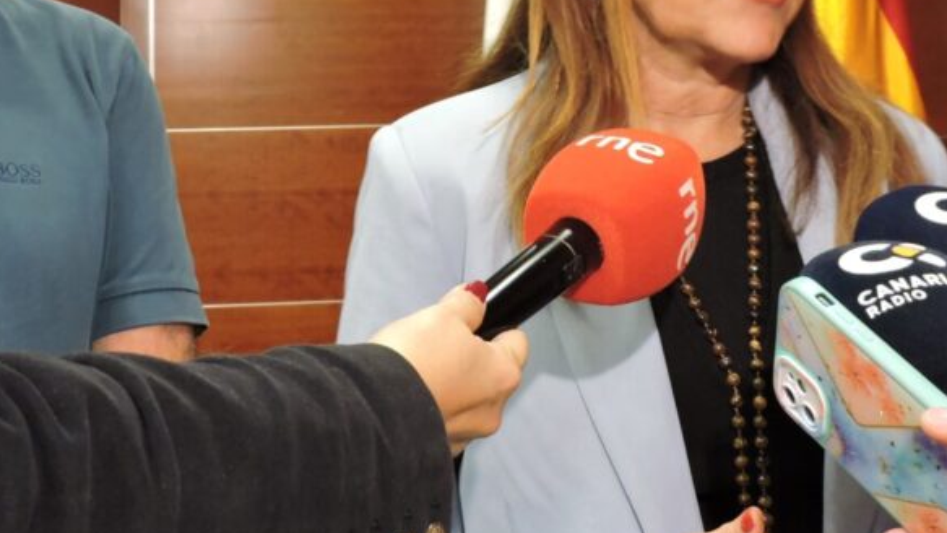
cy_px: -18
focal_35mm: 67
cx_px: 430
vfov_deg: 17.5
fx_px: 1682
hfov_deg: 31.4
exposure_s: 1/25
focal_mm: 6.2
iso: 400
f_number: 3.3
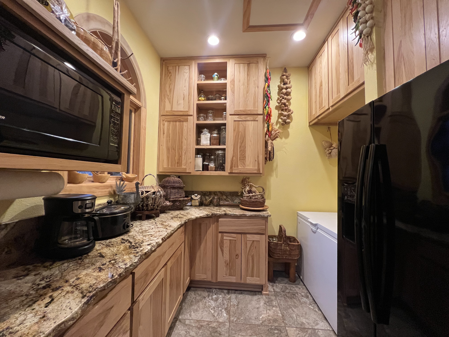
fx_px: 169
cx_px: 224
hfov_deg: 106.2
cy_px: 168
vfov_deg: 89.9
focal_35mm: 13
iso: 320
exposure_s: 1/60
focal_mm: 1.57
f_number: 1.8
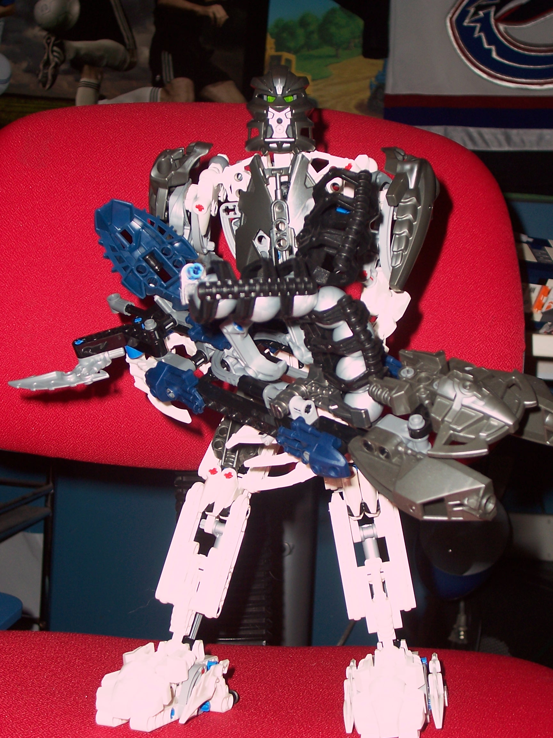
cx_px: 276
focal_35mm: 53
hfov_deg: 27.5
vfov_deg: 36.2
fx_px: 1129
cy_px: 369
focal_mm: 8.6
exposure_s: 1/60
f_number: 3.4
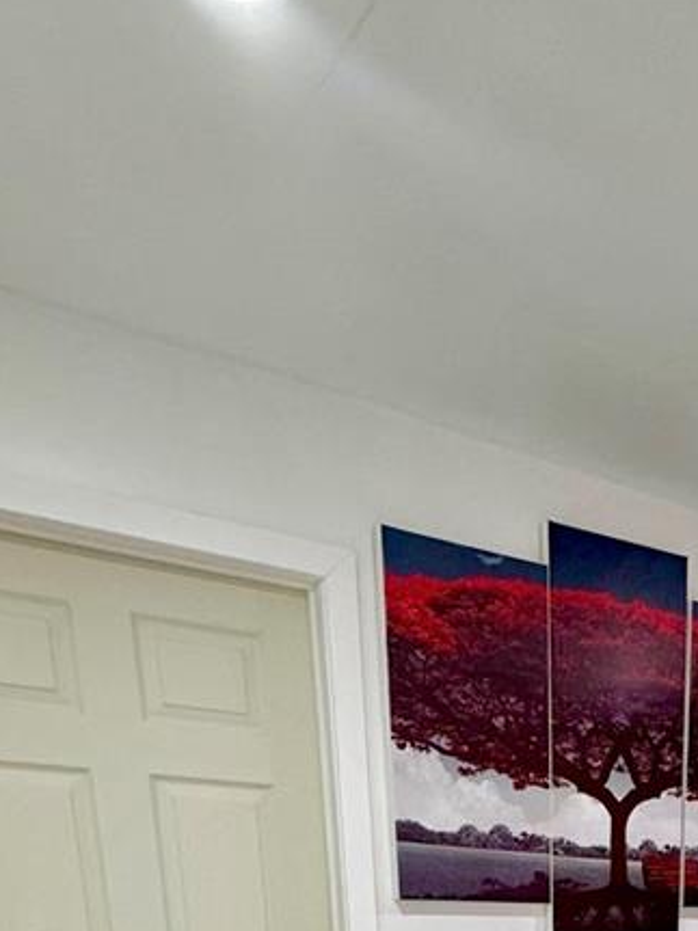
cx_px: 793
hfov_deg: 31.9
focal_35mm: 39
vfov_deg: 35.0
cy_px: 1179
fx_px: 1049
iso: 200
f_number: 2.2
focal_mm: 2.22
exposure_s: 1/60
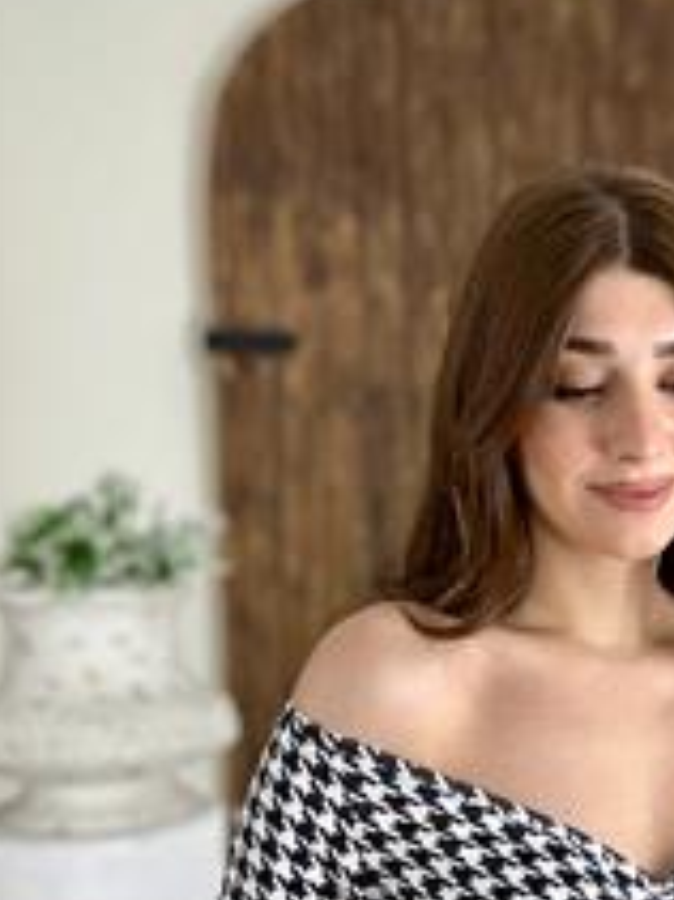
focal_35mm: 57
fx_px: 1481
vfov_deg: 33.2
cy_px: 657
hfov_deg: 24.9
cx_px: 610
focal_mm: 2.69
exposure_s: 1/100
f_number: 1.9
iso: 25
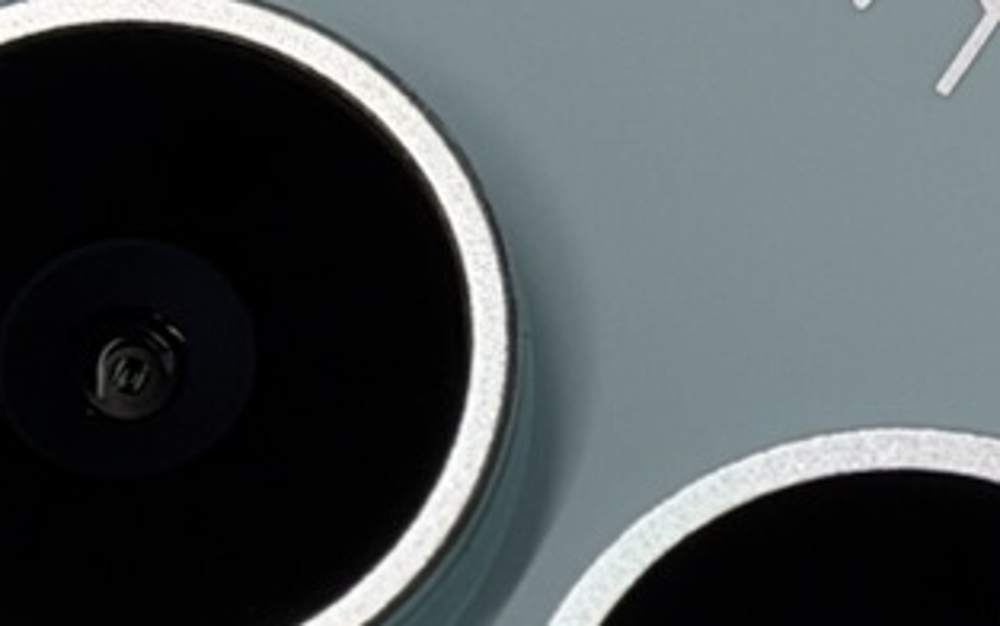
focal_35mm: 325
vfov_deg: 4.0
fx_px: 8862
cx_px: 620
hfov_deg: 6.5
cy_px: 703
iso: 50
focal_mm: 6.76
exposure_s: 1/100
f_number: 1.78
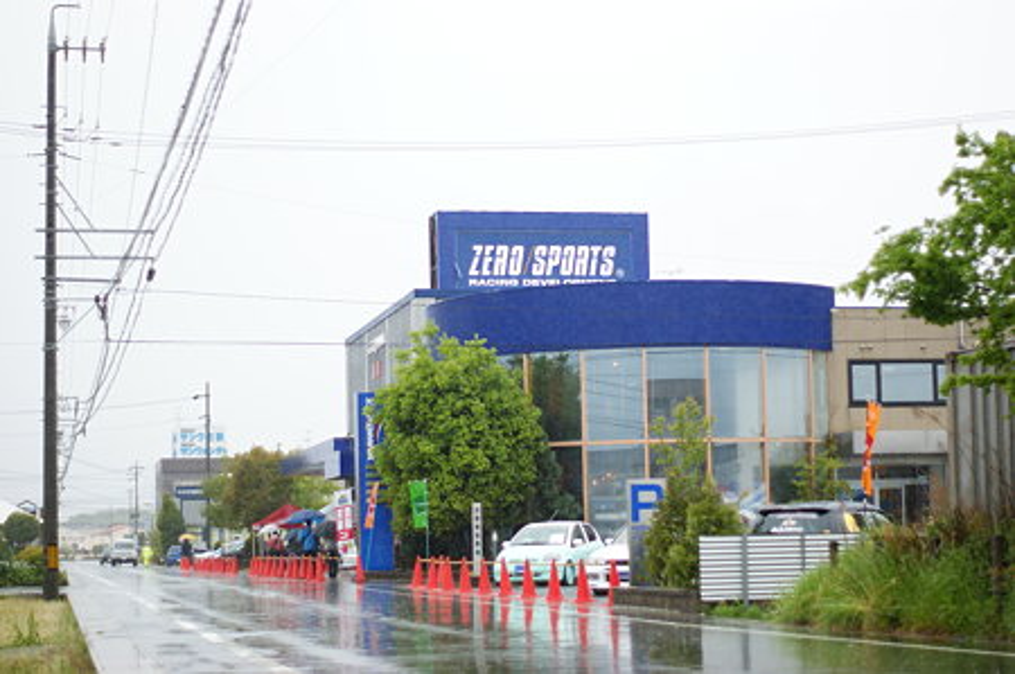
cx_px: 508
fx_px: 2112
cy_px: 337
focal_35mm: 75
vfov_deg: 18.1
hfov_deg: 27.0
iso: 200
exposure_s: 1/2500
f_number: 1.4
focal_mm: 50
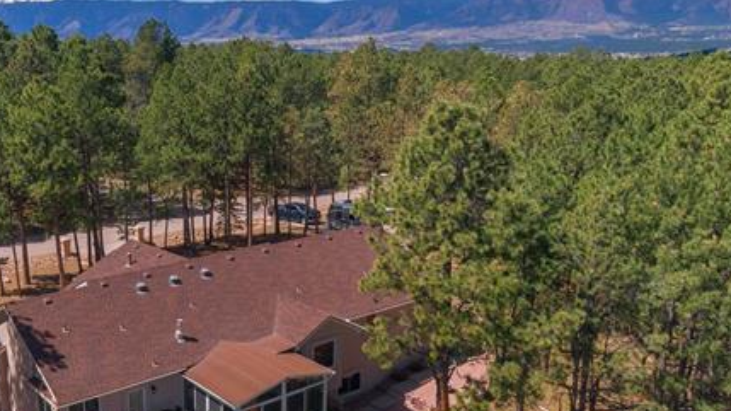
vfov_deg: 30.3
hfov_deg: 50.4
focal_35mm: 39
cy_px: 243
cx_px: 223
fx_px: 756
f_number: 2.8
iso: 100
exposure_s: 1/30
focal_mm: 4.39
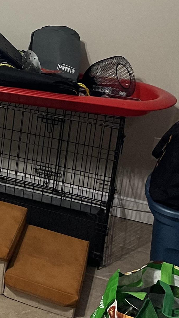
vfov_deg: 28.0
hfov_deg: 13.5
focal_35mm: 72
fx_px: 608
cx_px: -212
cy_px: 19
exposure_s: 1/60
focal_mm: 5.1
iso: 200
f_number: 1.6
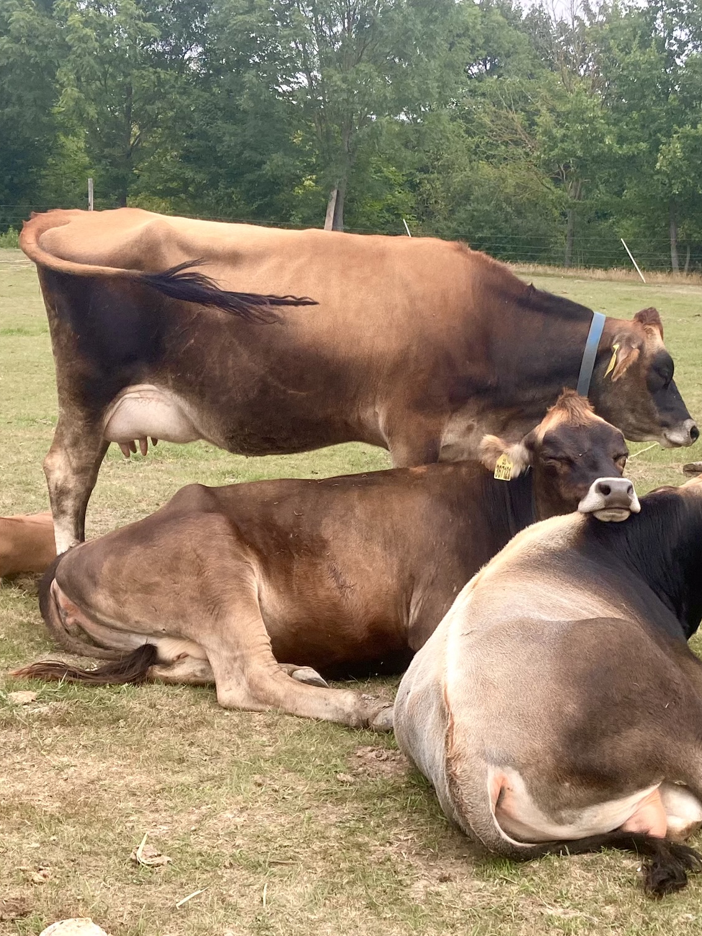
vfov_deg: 48.8
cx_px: 358
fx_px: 1027
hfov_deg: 37.7
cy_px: 396
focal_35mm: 38
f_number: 1.8
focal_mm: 3.99
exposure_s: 1/774
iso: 20
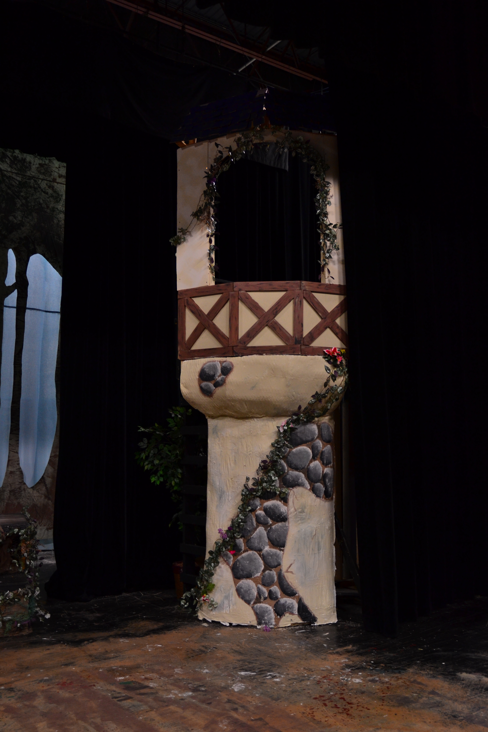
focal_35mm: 36
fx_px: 732
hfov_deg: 36.9
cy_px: 366
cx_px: 244
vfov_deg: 53.1
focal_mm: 24
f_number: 3.8
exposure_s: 1/13
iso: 400
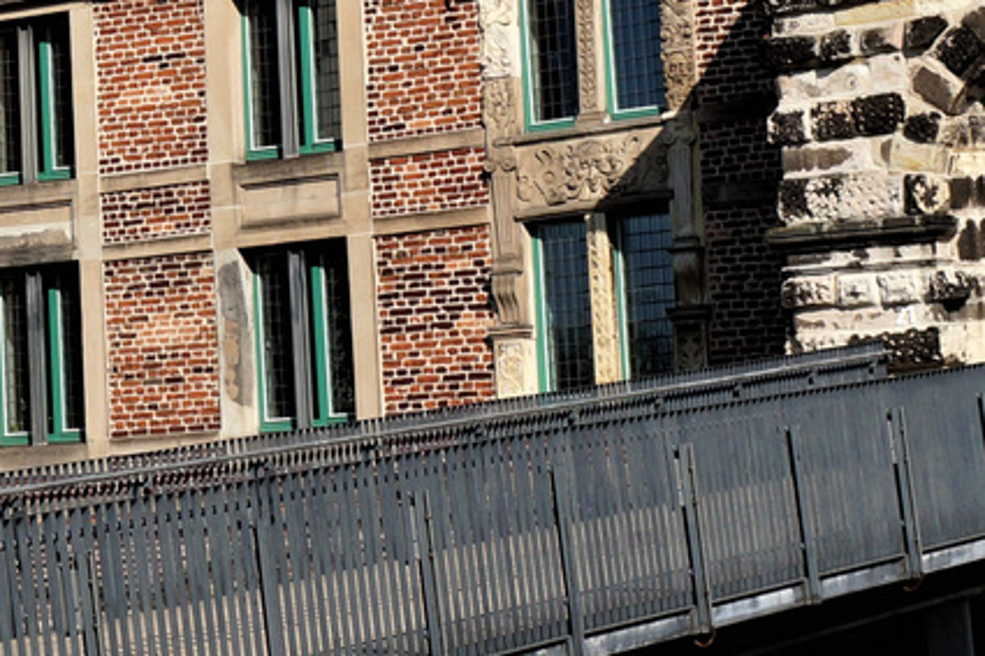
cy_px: -93
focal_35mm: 149
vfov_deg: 9.1
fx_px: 4075
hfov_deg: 13.6
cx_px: 16
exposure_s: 1/250
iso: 100
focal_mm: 26
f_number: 10
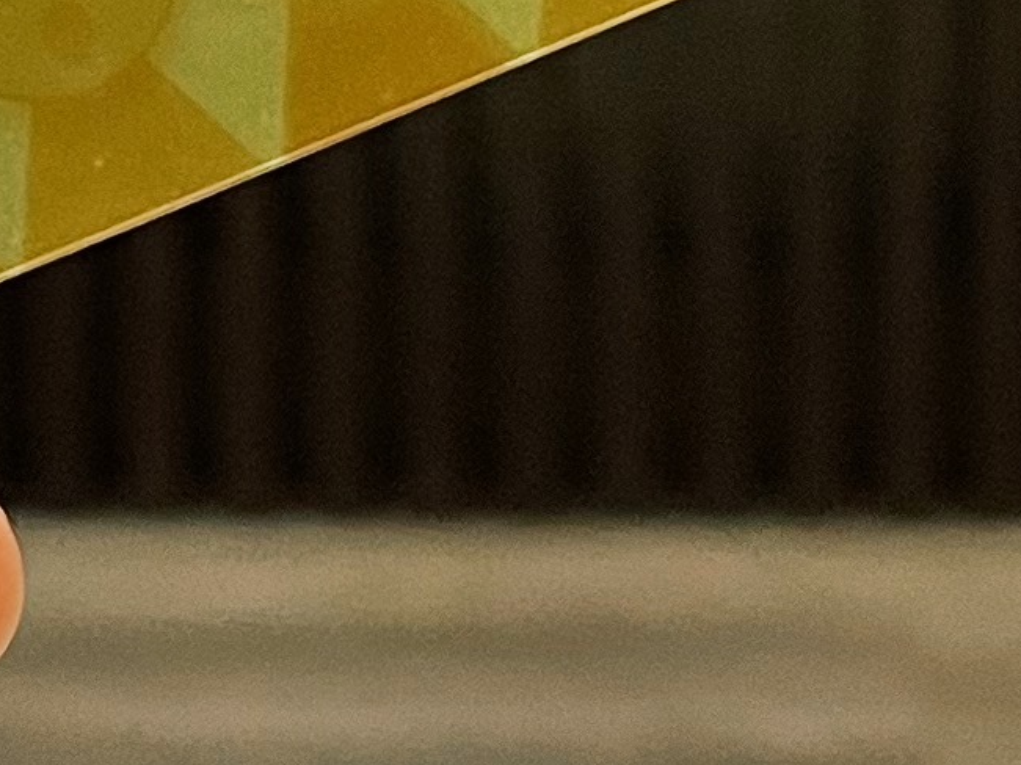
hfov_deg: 12.3
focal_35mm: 161
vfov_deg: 8.5
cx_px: 543
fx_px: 4748
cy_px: -1044
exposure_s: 1/60
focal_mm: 4.2
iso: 160
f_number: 1.6
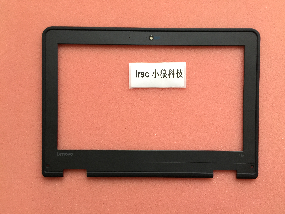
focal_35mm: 29
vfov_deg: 48.2
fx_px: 239
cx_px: 142
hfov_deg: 61.7
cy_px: 107
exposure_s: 1/8
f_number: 2.2
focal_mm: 4.15
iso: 125
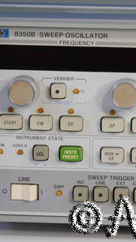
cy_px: 121
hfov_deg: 3.6
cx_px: 104
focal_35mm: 337
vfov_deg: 6.4
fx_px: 2161
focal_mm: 115
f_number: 22
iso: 800
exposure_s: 1/1.6
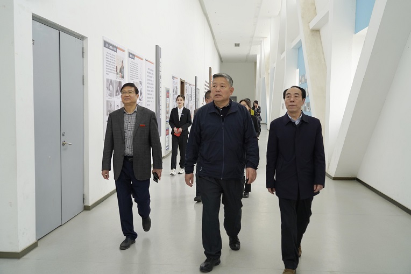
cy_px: 137
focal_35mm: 34
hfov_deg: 55.8
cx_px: 206
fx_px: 388
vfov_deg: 38.9
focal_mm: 34
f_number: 4
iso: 400
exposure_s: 1/160
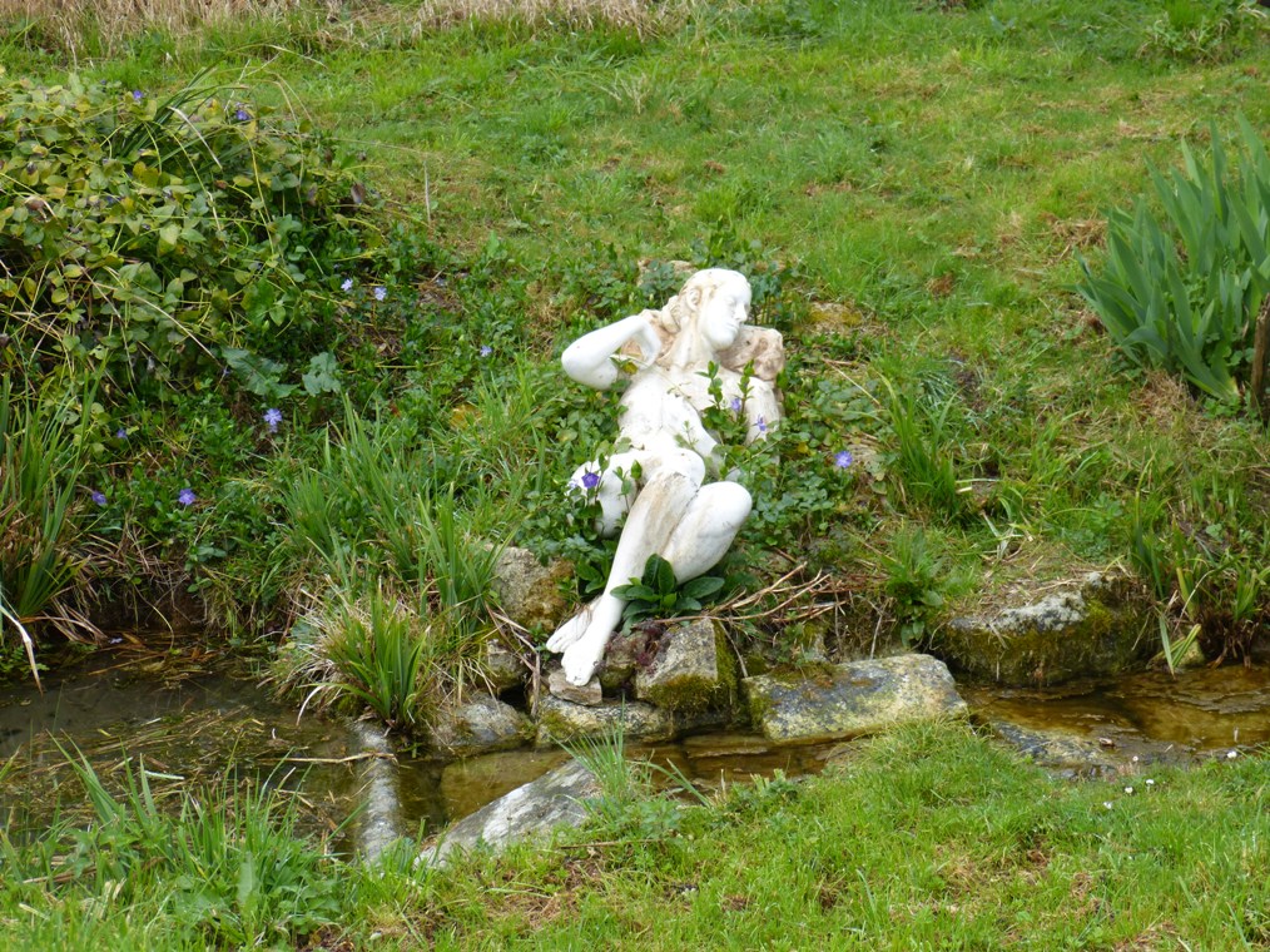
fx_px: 3485
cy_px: 476
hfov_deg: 20.7
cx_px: 635
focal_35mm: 95
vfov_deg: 15.6
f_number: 3.4
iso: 100
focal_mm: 15.8
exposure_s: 1/80
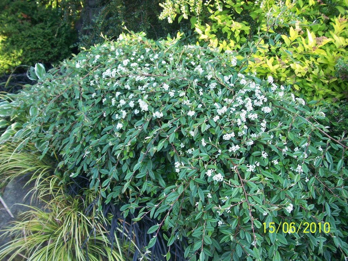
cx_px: 174
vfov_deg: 37.8
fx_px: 382
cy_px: 130
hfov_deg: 49.0
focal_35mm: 38
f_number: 3.9
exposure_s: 1/30
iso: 80
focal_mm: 6.3
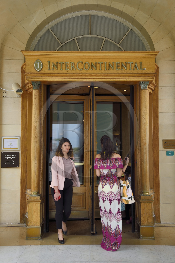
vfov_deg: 48.5
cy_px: 132
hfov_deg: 33.4
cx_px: 88
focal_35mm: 40
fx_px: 292
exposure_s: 1/30
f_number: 14
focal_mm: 40
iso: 100
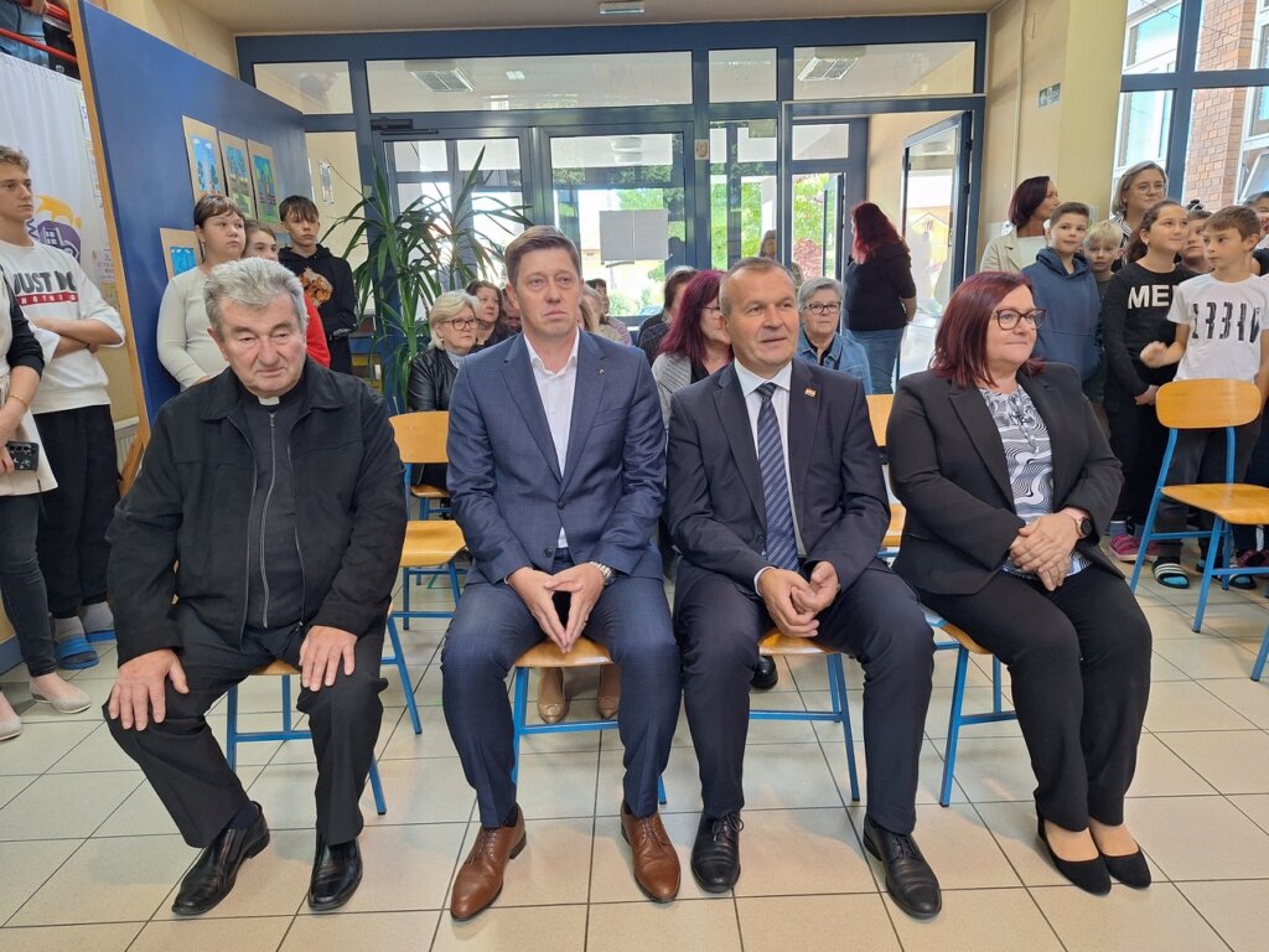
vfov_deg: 58.9
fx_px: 843
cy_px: 476
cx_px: 634
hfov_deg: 73.9
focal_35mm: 23
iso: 100
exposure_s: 1/50
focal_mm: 5.54
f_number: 1.8
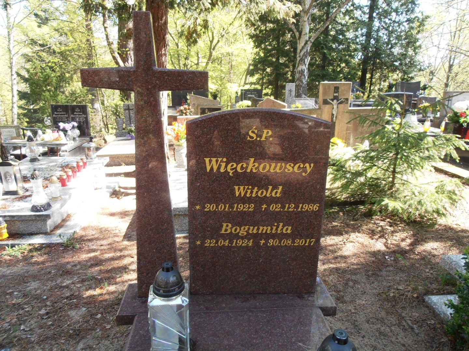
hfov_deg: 71.6
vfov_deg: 56.8
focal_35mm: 24
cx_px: 234
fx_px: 325
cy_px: 176
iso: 80
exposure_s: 1/80
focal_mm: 4.2
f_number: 3
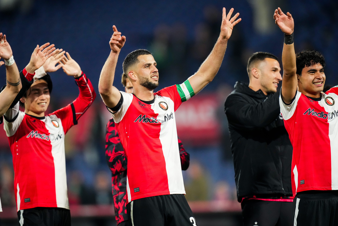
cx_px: 169
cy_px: 113
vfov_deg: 2.5
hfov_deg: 3.7
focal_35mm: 560
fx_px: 5257
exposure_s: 1/1600
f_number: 4
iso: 5000
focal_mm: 560
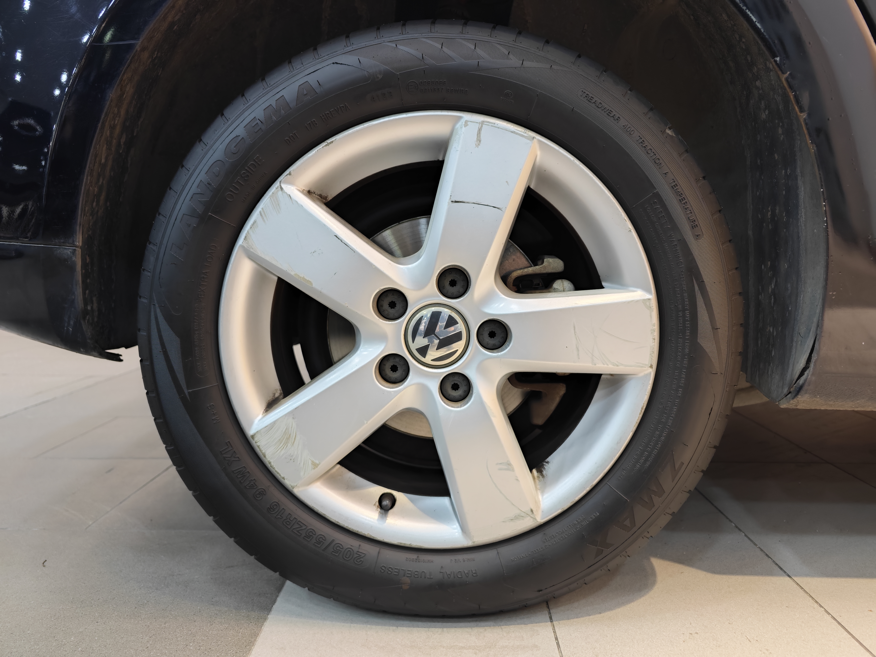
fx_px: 582
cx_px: 438
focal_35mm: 23
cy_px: 328
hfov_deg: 73.9
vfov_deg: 58.9
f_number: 1.9
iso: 640
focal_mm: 8.7
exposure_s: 1/43.7
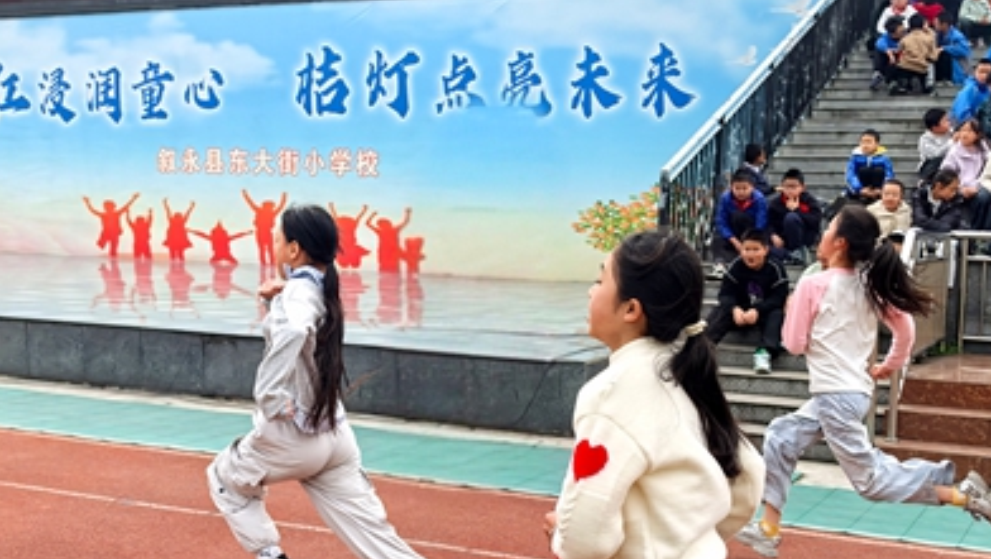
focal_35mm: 48
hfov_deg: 42.8
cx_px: 544
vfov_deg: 24.6
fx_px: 1262
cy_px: 440
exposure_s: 1/2959
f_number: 2
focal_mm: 6.98
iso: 100
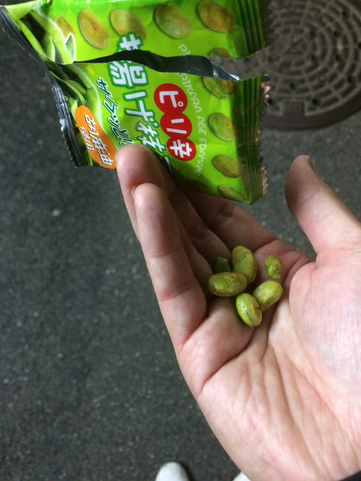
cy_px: 240
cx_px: 180
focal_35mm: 29
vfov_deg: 61.7
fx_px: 403
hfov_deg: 48.2
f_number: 2.2
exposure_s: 1/17
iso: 250
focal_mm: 4.15
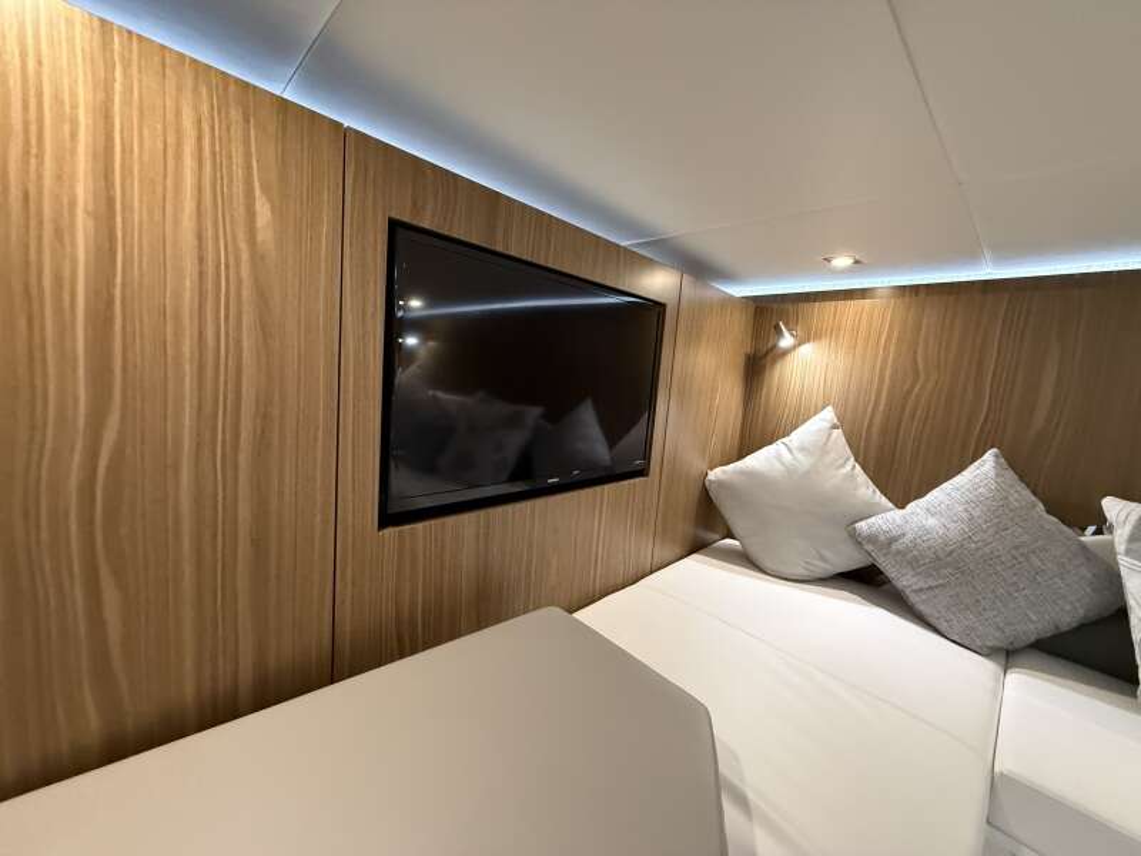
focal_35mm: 14
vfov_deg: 85.7
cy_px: 428
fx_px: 461
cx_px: 570
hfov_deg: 102.1
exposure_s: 1/50
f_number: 2.2
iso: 640
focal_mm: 2.22
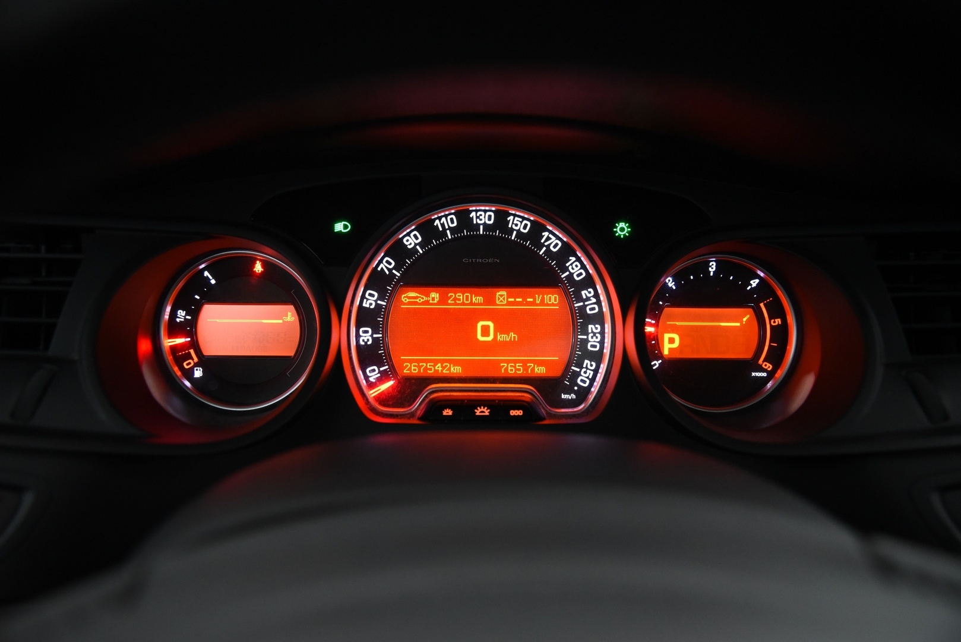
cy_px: 321
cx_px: 480
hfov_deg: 54.4
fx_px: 935
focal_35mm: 35
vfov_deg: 37.9
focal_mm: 35
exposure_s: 1/50
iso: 4000
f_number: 4
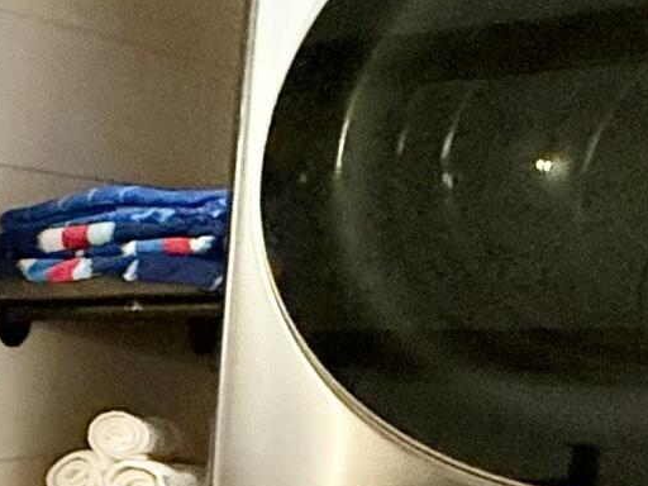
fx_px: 1535
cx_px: -742
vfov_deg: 17.4
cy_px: 542
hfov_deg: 16.4
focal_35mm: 82
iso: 400
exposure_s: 1/76
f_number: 2.2
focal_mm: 2.22
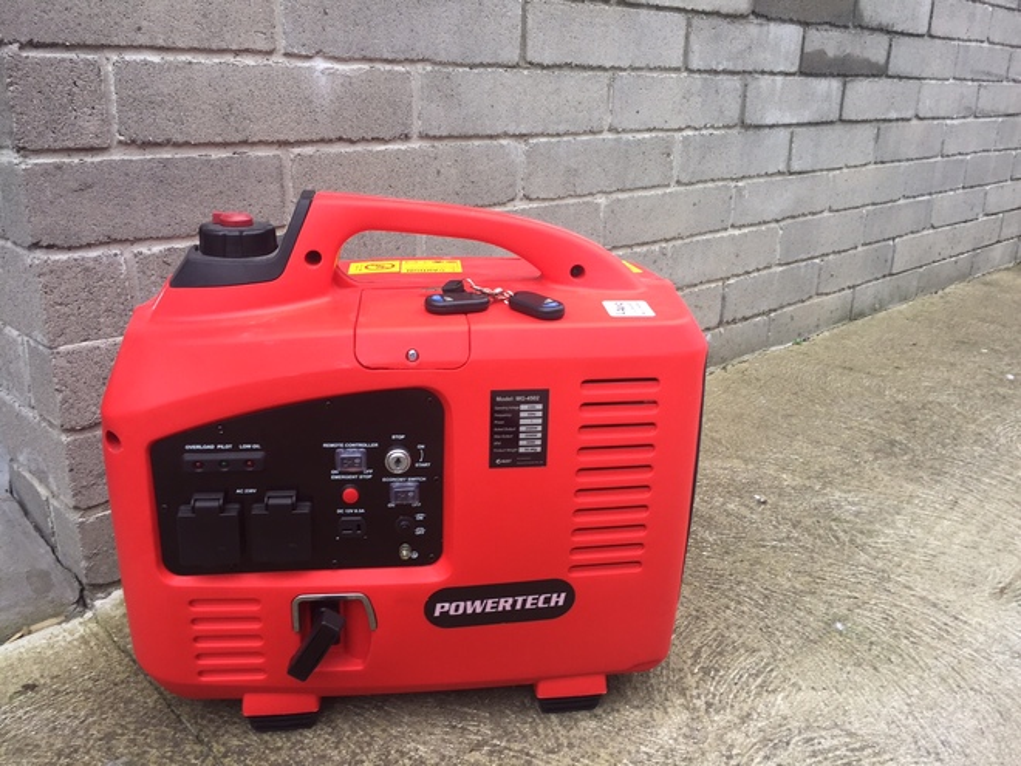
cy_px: 383
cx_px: 510
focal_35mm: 29
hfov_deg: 61.7
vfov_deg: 48.2
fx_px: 855
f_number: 2.2
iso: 40
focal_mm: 4.15
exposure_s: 1/50
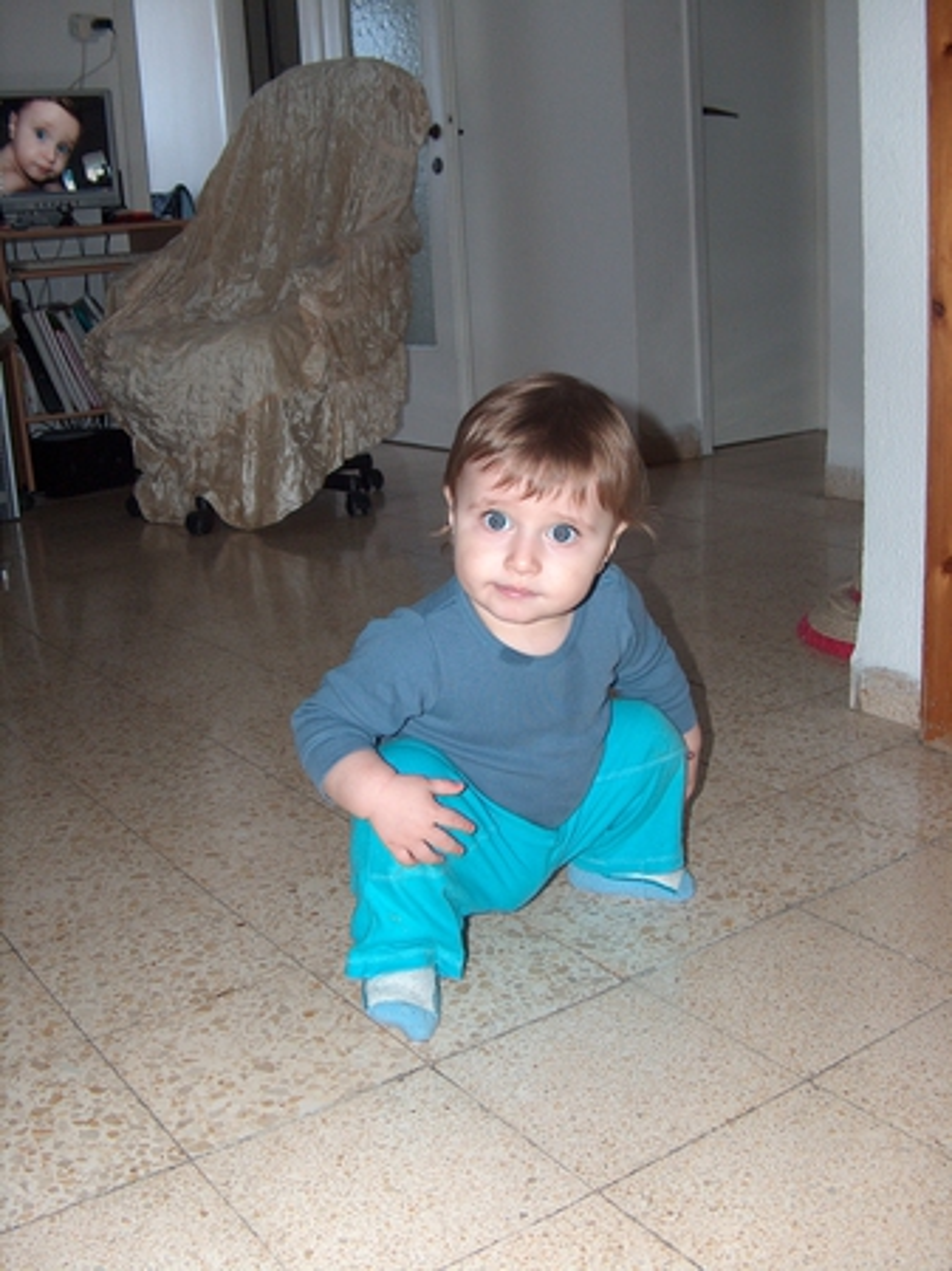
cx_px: 476
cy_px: 636
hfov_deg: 38.6
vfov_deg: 50.2
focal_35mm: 37
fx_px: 1358
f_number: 2.8
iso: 100
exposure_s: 1/60
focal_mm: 7.6
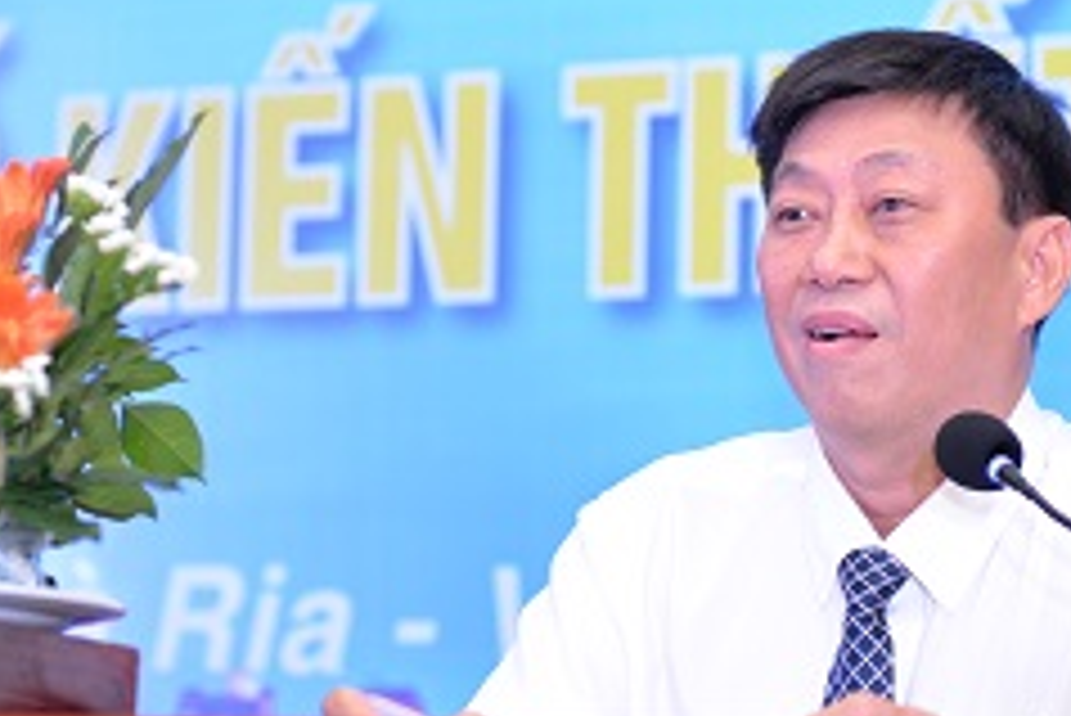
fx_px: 3870
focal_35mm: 130
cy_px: 322
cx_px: 522
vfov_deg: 10.6
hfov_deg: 15.8
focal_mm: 62
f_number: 3.2
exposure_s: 1/125
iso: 320
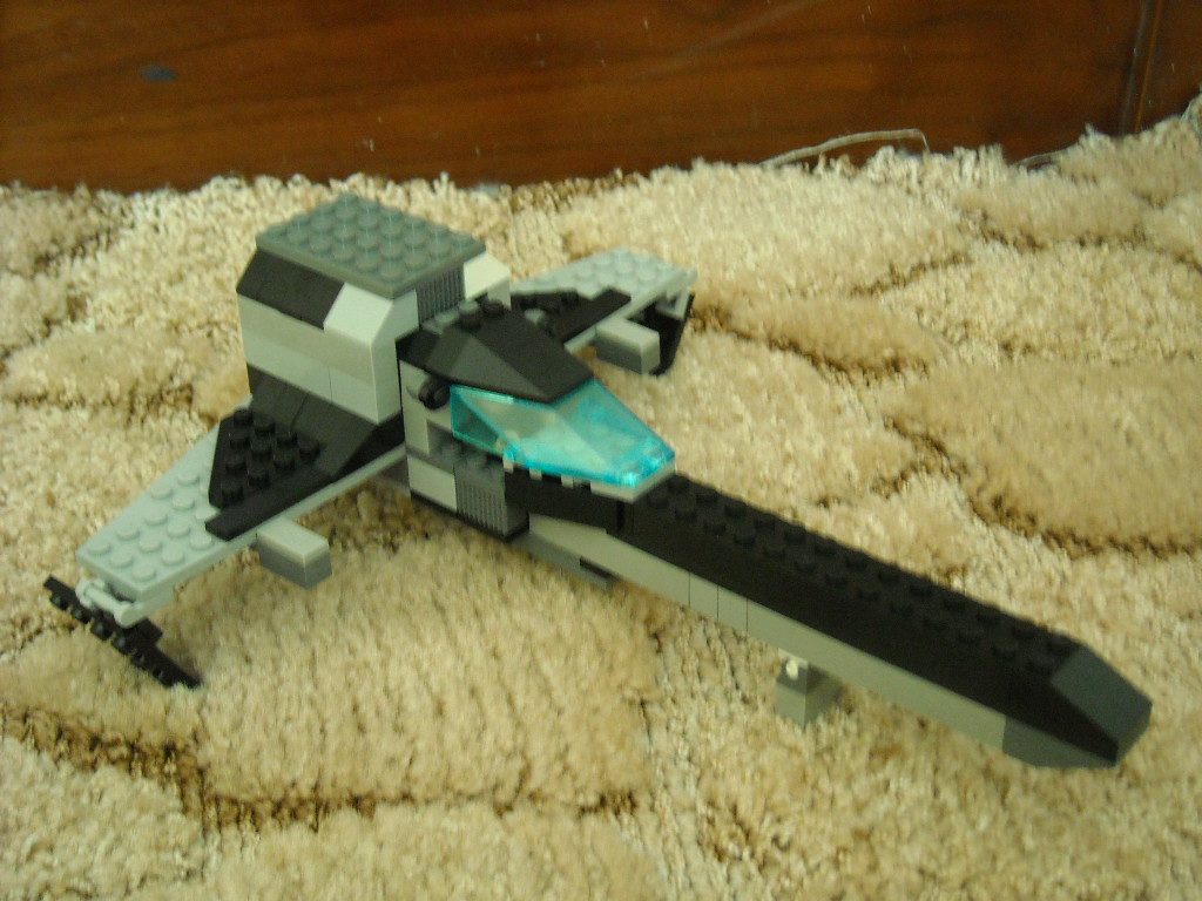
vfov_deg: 27.0
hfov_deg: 35.5
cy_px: 450
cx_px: 601
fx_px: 1875
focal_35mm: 54
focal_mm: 8.85
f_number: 3.3
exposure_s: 1/12
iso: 400
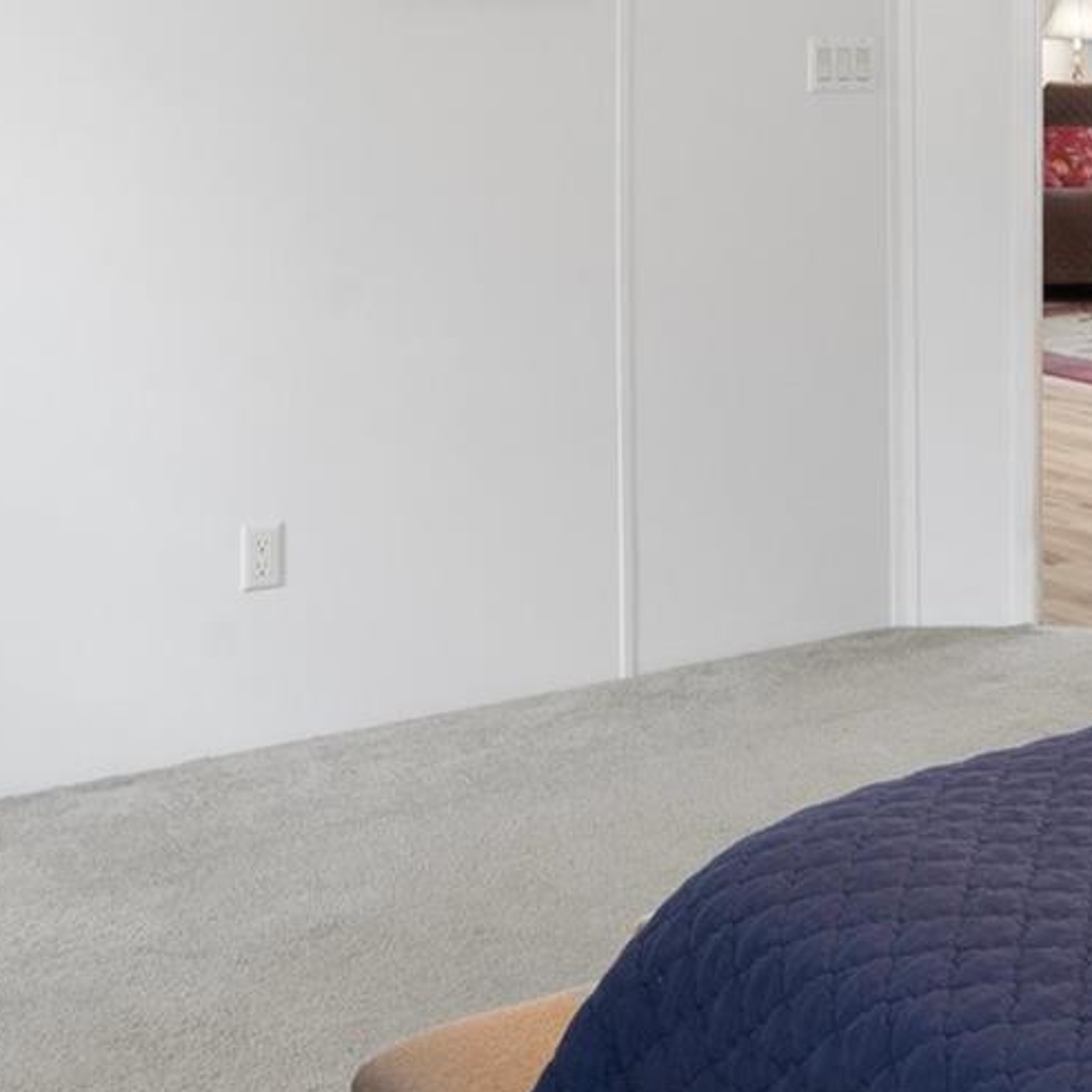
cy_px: 118
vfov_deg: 28.5
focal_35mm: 58
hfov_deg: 28.4
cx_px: 981
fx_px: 2070
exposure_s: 1
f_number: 8
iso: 400
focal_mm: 21
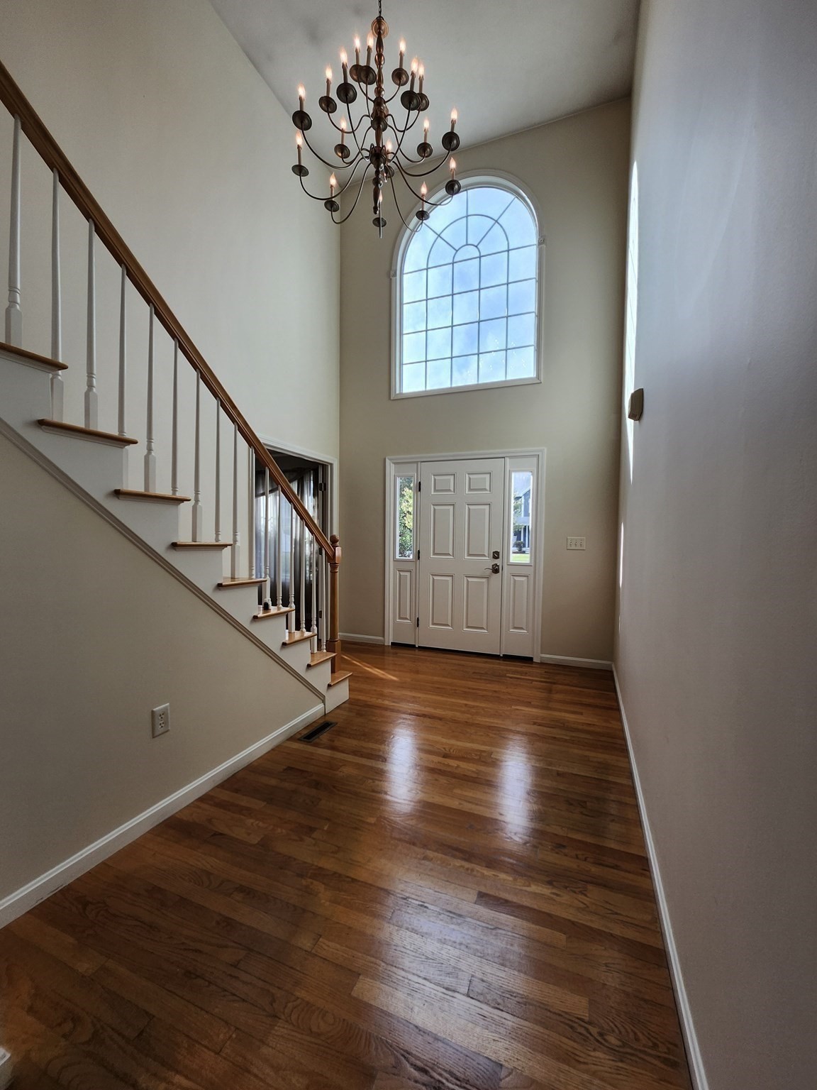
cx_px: 408
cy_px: 545
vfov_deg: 106.2
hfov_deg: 89.9
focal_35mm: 13
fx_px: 409
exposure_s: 1/187
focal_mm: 1.74
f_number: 2.2
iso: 40
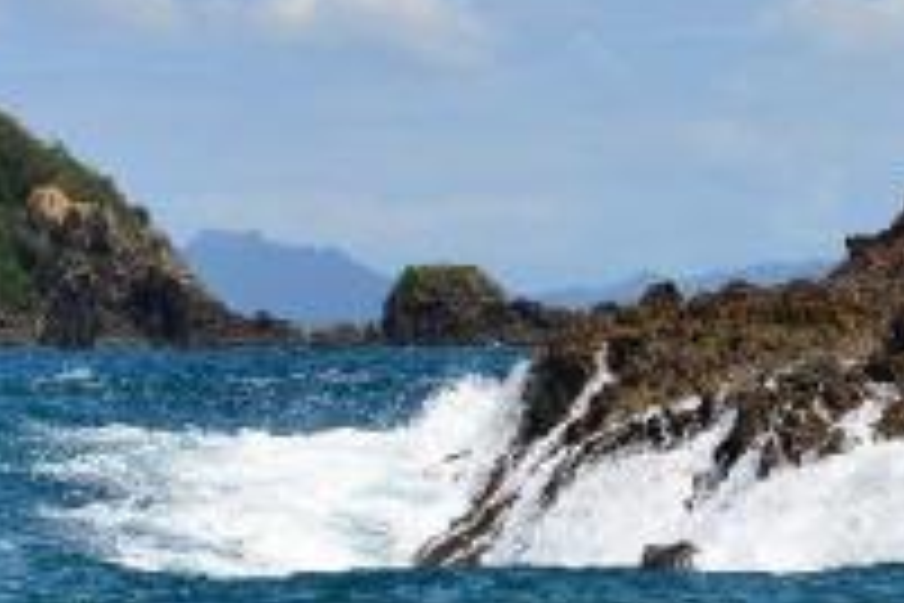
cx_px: 962
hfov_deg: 7.4
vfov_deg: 4.9
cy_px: 27
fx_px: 6980
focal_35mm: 278
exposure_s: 1/640
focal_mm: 70
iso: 250
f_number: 13
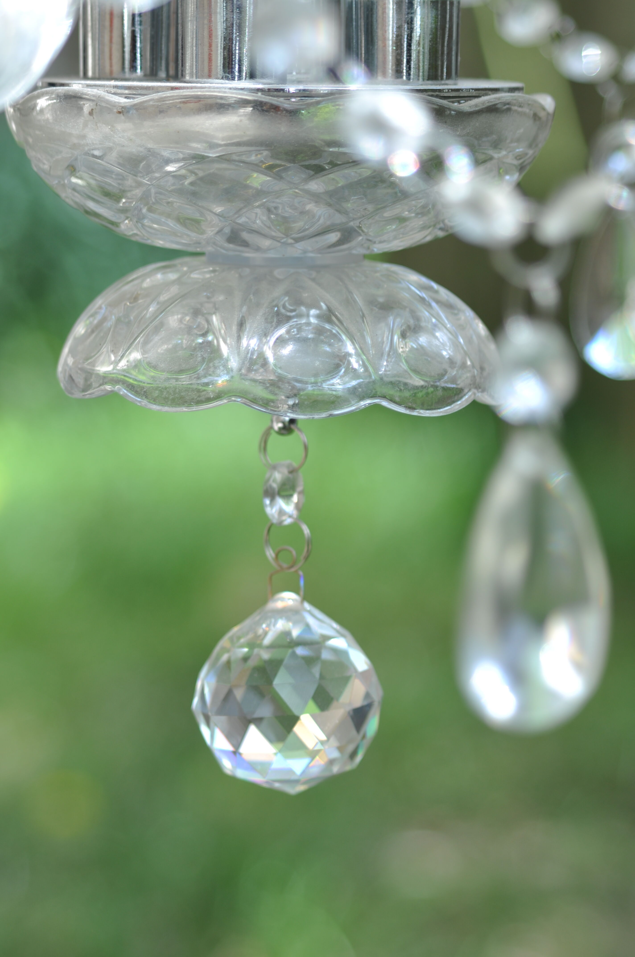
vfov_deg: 13.1
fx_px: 4178
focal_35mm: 158
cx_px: 318
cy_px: 478
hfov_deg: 8.7
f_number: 4.5
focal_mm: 105
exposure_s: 1/80
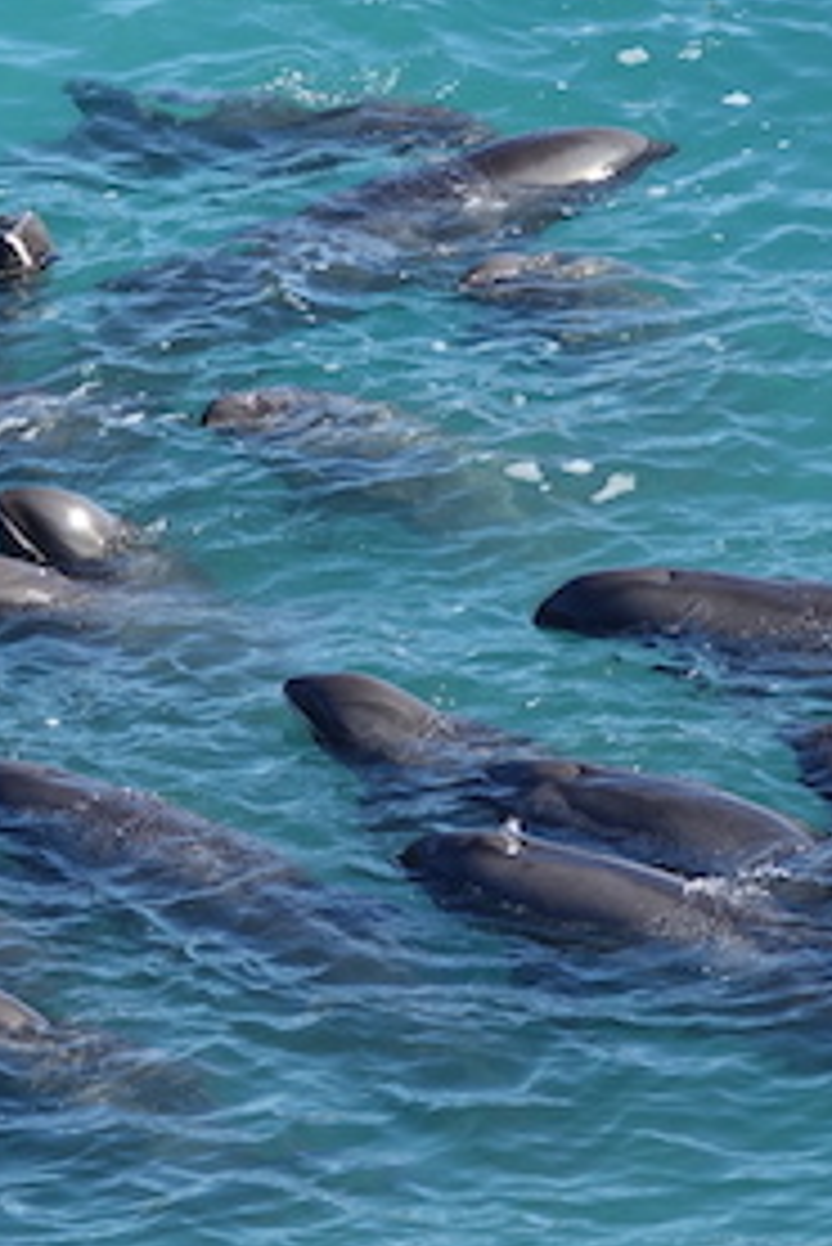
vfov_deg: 1.3
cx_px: -31
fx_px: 57020
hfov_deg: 0.8
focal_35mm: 1647
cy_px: 281
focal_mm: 220
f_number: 4
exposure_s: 1/250
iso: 100
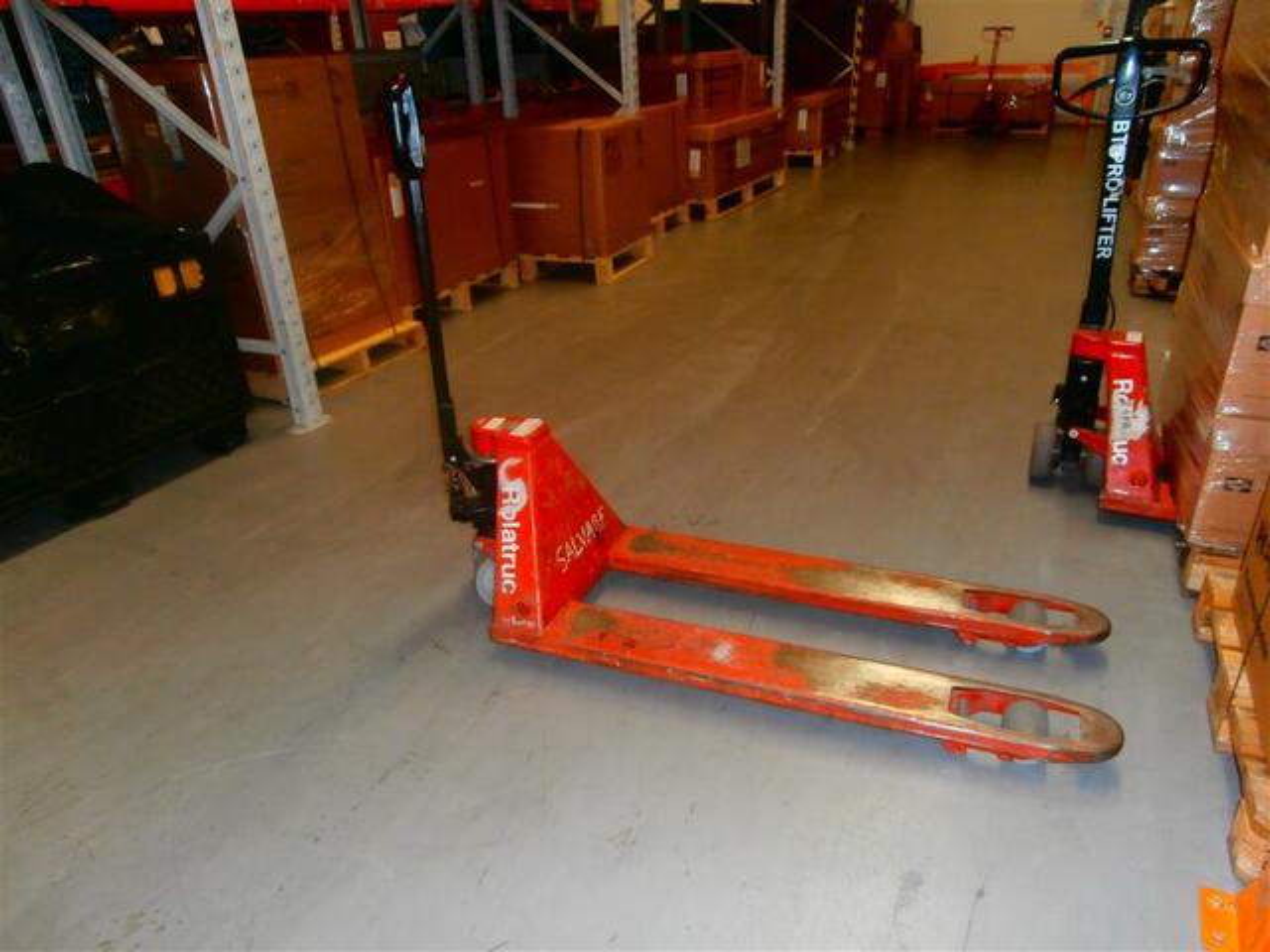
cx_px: 635
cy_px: 476
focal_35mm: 24
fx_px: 881
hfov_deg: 71.6
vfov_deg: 56.8
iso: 200
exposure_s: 1/30
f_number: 3
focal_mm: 4.2
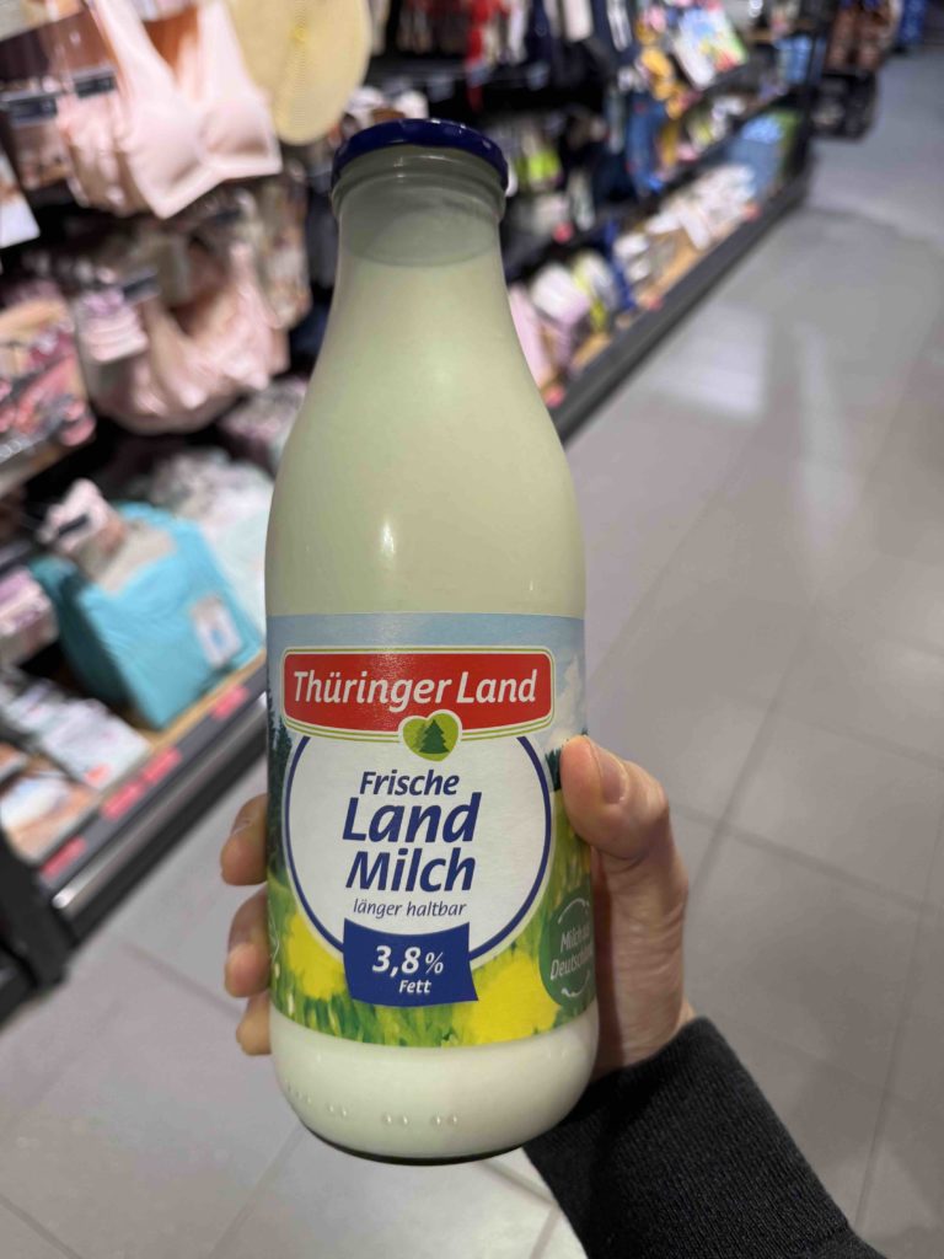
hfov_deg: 56.8
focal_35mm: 24
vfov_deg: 71.6
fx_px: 873
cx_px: 472
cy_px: 630
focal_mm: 6.76
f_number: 1.78
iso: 100
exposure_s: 1/100
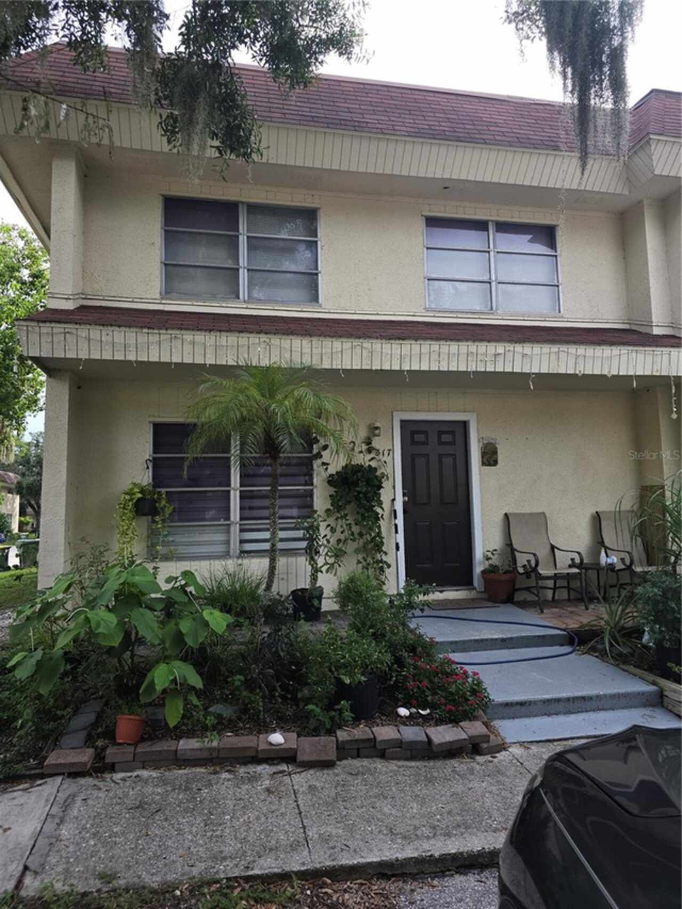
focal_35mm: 23
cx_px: 341
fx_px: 604
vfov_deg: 73.9
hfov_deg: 58.9
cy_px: 454
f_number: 1.7
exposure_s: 1/206
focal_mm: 6.3
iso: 12
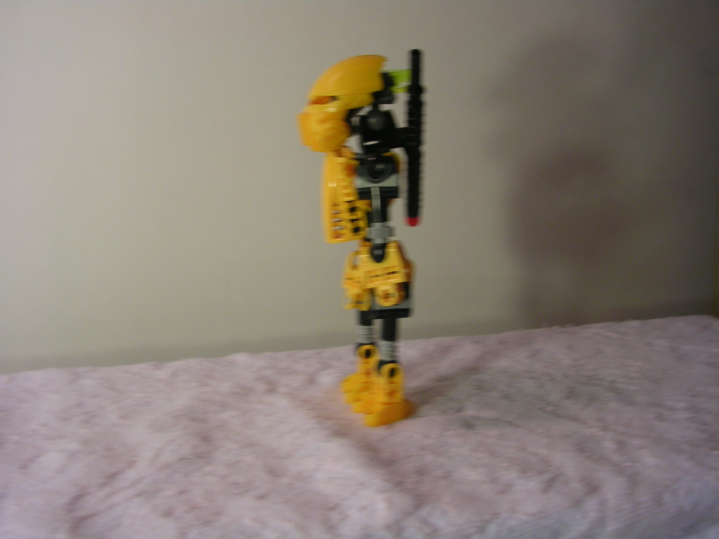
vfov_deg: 37.7
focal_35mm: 38
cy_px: 270
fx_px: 789
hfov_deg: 49.0
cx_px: 360
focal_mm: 5.8
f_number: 2.8
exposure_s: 1/30
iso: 50
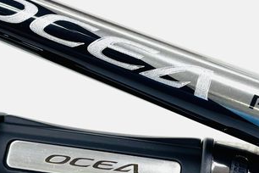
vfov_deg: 12.9
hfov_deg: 19.2
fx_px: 763
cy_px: 124
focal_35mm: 106
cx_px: 97
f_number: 1.6
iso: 50
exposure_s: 1/100
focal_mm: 5.96
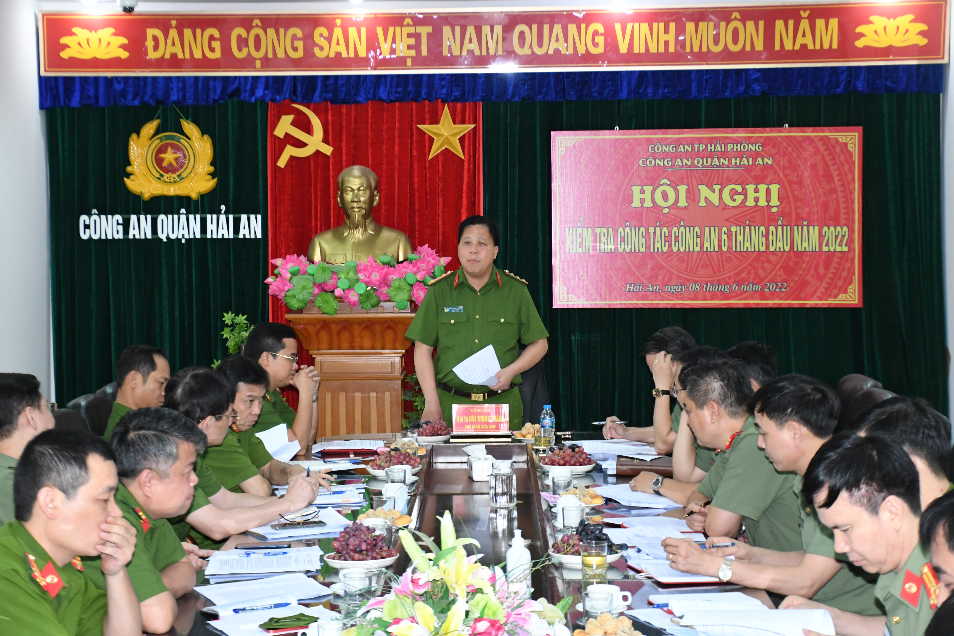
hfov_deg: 27.0
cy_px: 318
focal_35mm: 75
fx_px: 1987
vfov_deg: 18.2
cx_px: 477
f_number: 4.8
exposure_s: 1/200
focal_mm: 50
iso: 2500
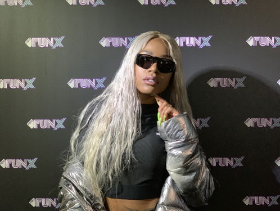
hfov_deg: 36.8
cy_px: 106
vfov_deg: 28.1
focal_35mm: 52
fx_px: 421
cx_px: 140
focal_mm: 6
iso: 400
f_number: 2.4
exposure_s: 1/41
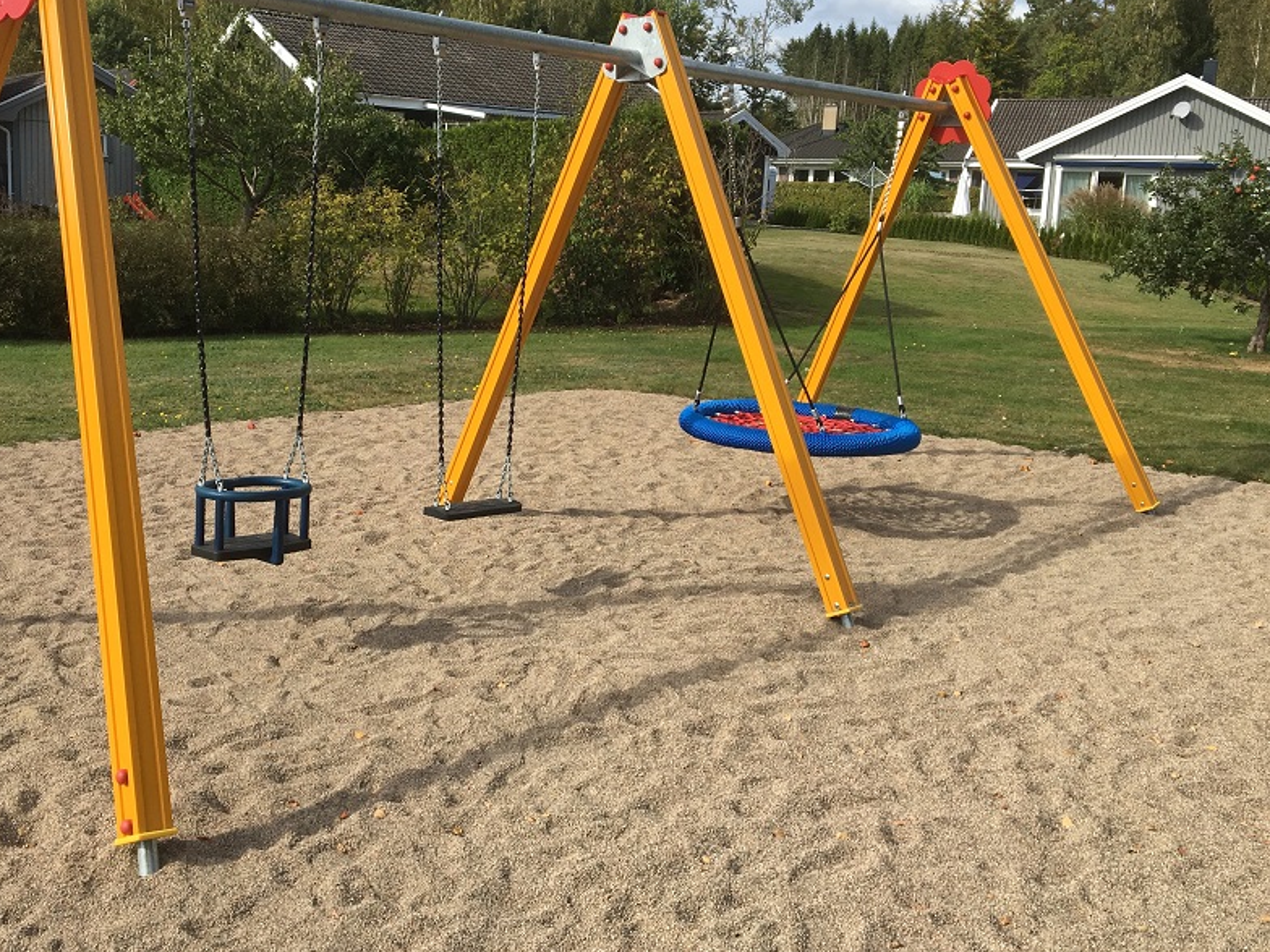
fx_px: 1357
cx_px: 525
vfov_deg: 38.6
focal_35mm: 37
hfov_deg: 49.9
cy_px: 414
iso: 25
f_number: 2.2
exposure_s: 1/1282
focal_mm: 4.15
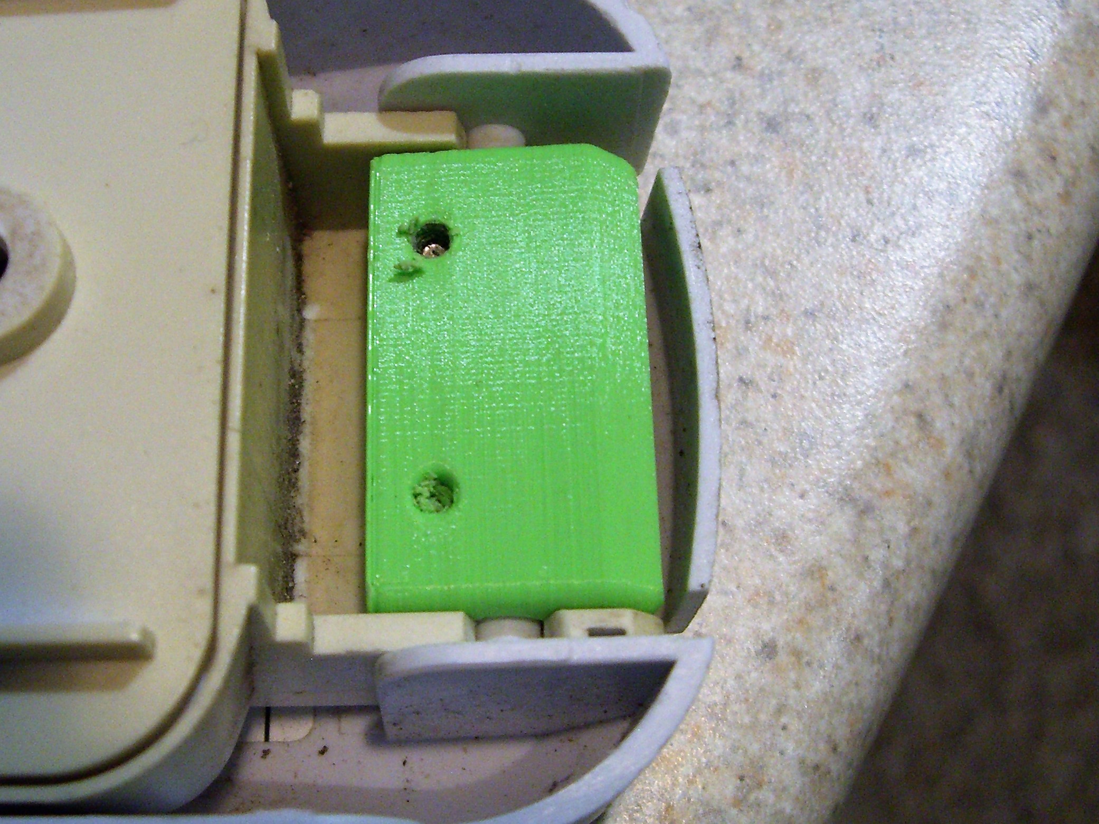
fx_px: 1206
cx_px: 550
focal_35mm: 38
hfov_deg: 49.0
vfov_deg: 37.7
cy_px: 412
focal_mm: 6.2
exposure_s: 1/60
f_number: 2.7
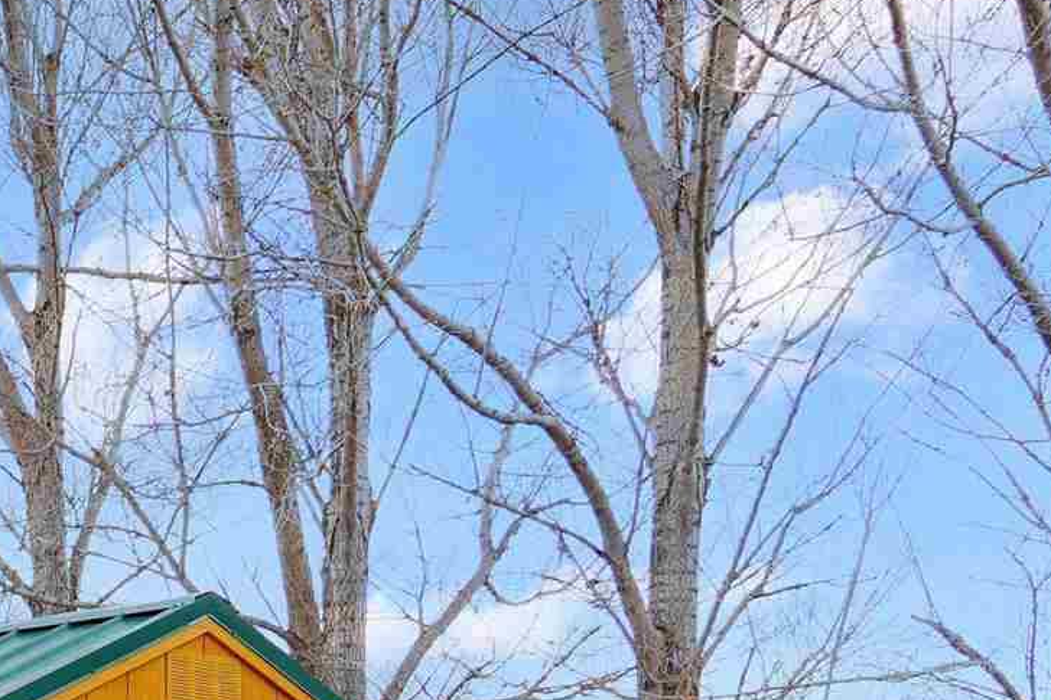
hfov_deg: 21.1
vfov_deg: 16.3
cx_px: -660
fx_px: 2218
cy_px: 1064
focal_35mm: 76
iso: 100
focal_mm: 18
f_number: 7.1
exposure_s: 1/100
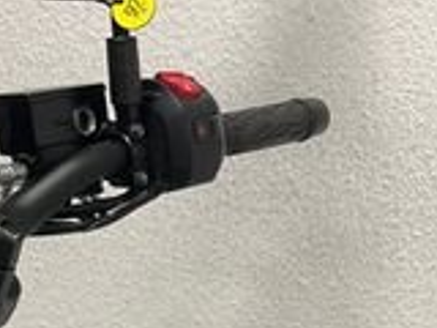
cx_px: 235
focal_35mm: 104
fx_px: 1313
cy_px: 435
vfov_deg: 13.7
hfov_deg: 18.9
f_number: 1.6
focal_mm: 5.1
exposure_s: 1/100
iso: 100
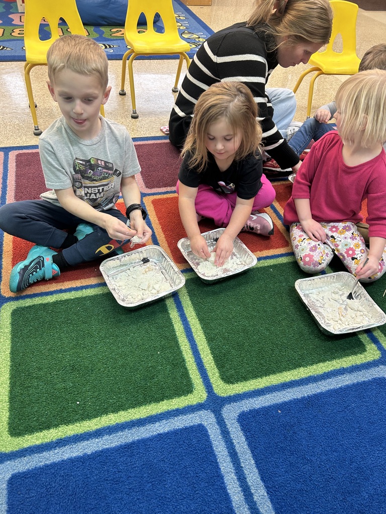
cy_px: 257
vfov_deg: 67.3
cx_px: 193
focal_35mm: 26
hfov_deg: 53.1
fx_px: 387
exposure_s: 1/60
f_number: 1.5
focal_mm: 5.7
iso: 100
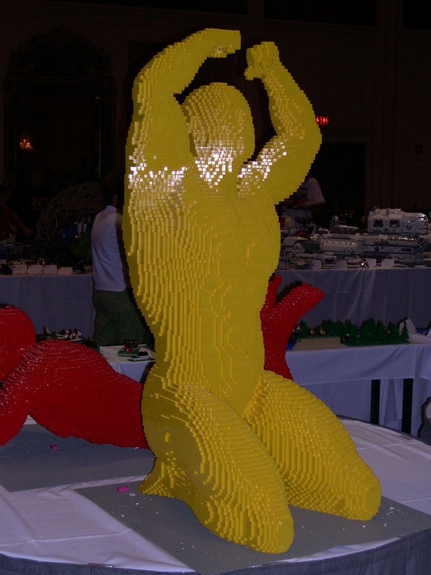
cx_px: 216
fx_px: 1029
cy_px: 288
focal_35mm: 62
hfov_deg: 23.7
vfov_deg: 31.2
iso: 139
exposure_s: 1/60
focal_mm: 13.2
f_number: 3.5
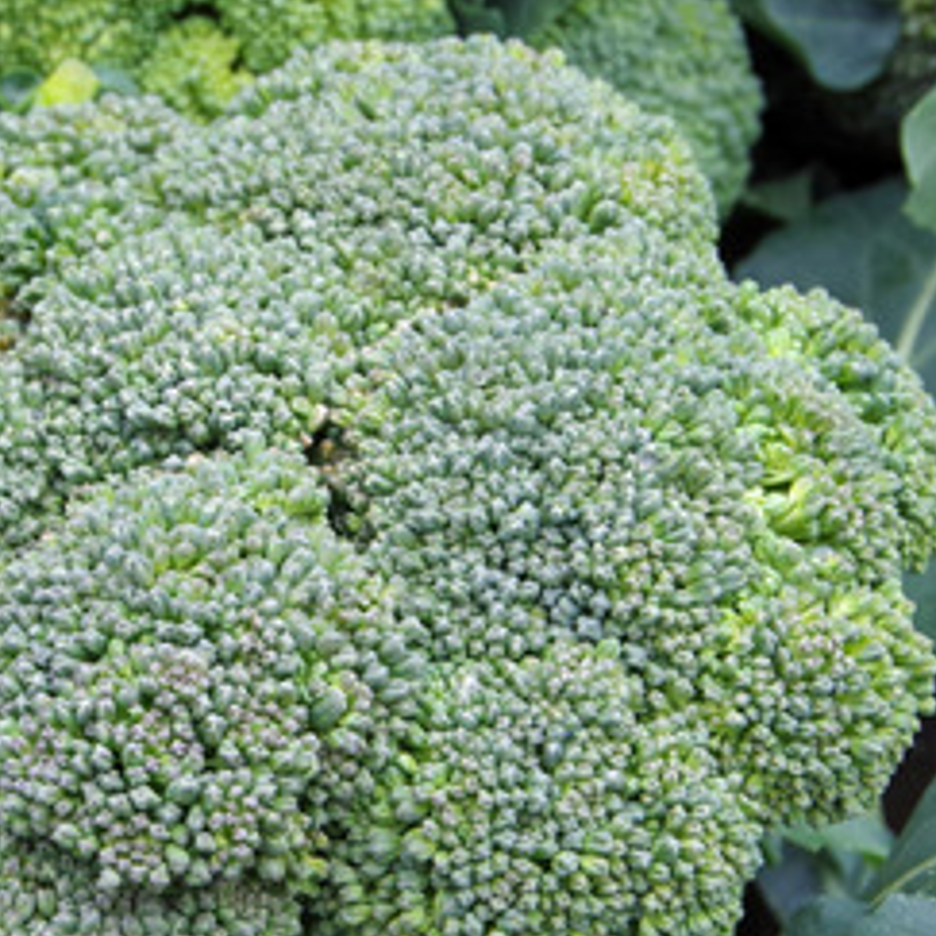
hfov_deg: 10.7
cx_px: 239
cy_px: 678
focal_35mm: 163
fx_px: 4986
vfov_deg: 10.7
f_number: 9
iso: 400
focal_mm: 40
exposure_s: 1/50
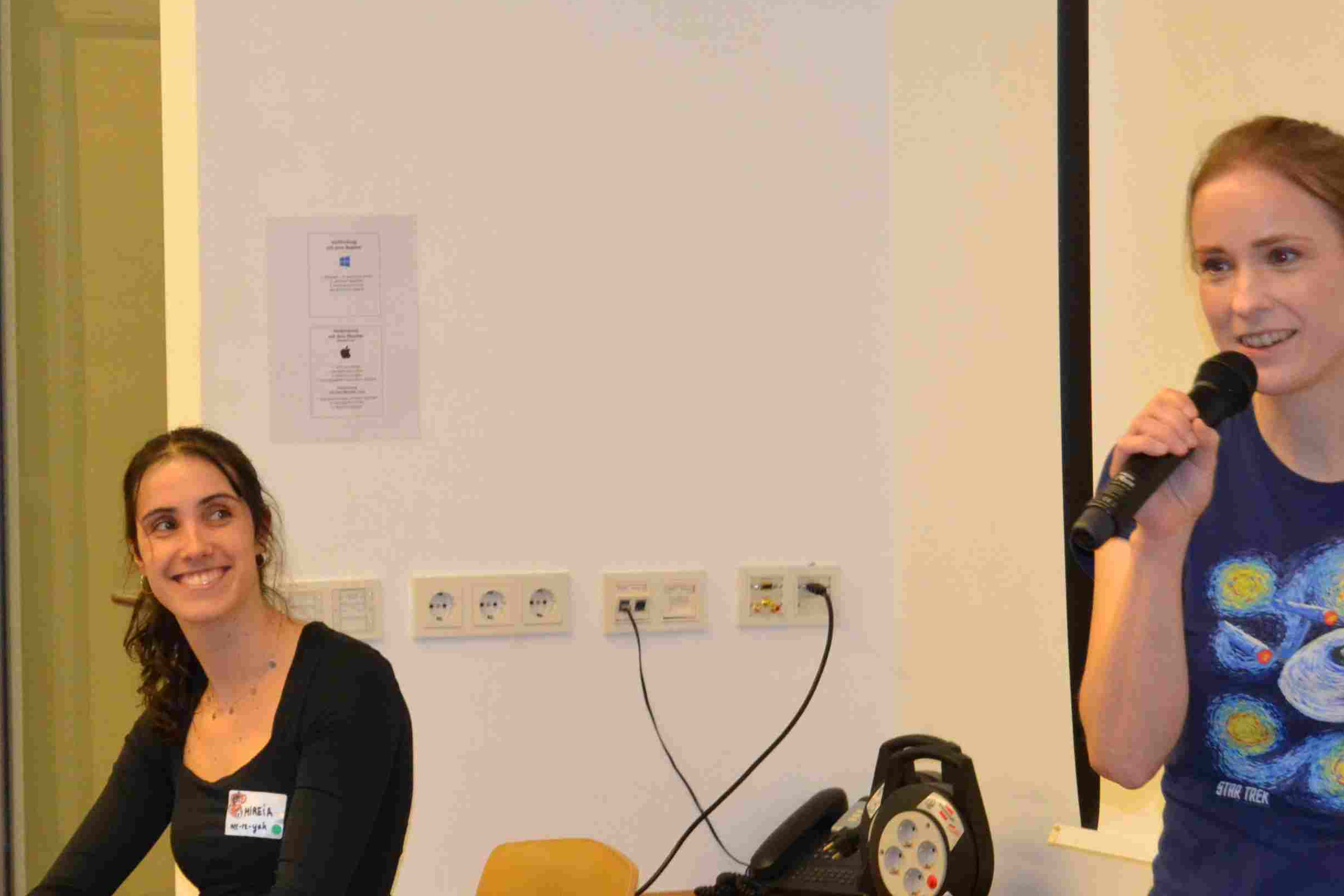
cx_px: 558
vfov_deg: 8.8
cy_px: 631
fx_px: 5821
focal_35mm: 156
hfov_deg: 13.2
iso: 2000
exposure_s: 1/60
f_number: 5.6
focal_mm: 55
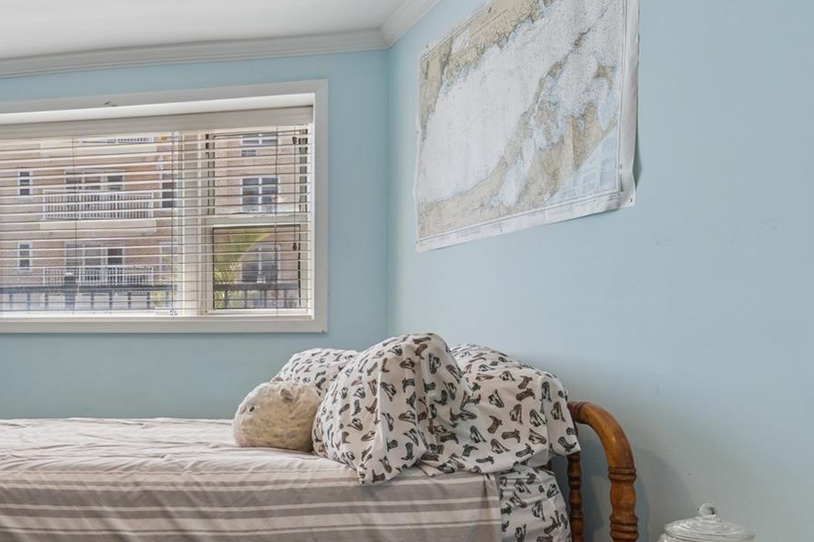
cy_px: 357
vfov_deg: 38.5
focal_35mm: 34
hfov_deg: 49.9
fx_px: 768
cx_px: 89
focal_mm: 15
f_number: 14
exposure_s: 1/60
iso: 640
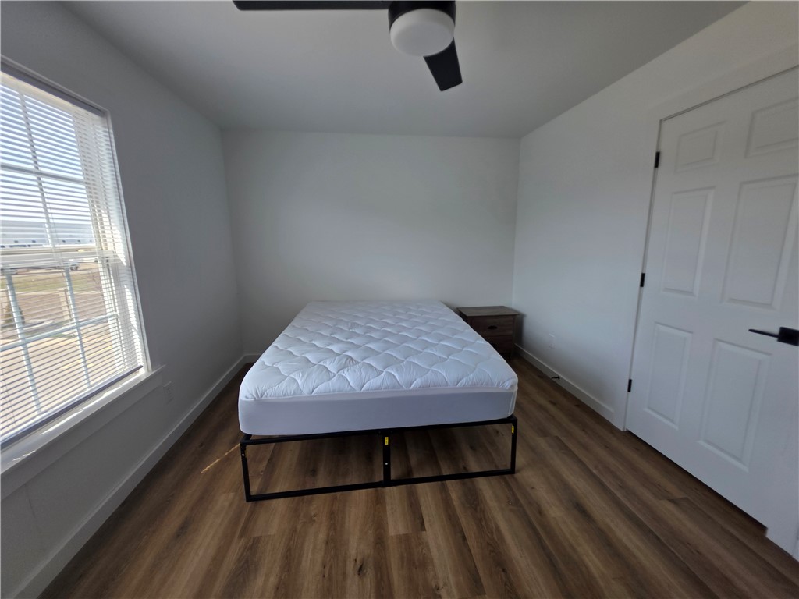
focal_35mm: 13
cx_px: 400
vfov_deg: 89.9
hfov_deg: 106.2
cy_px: 300
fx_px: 300
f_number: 1.9
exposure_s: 1/359
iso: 64
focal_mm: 2.2
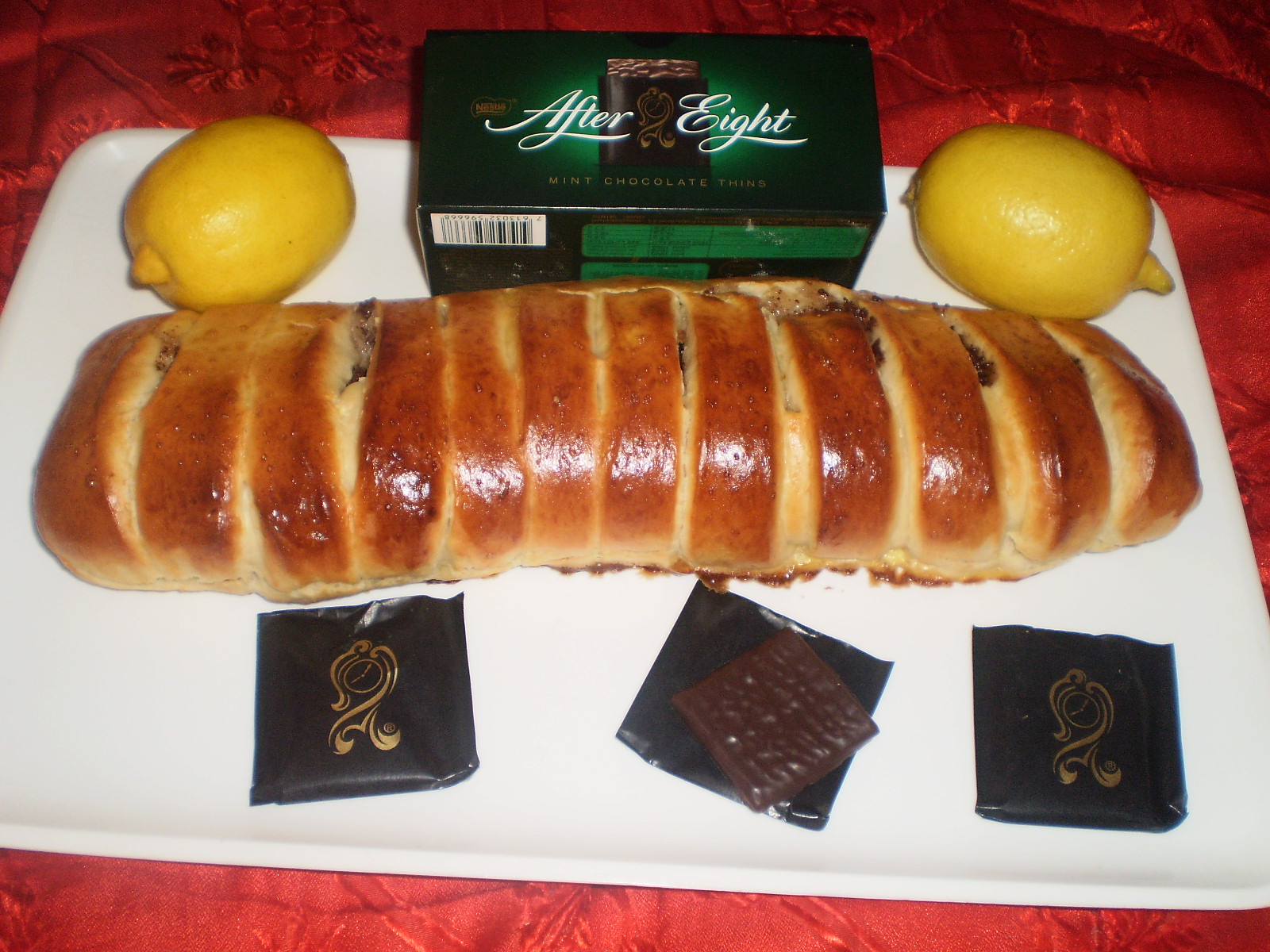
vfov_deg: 39.7
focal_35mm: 36
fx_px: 1321
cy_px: 476
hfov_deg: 51.4
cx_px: 635
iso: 125
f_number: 3.1
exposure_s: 1/30
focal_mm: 6.3
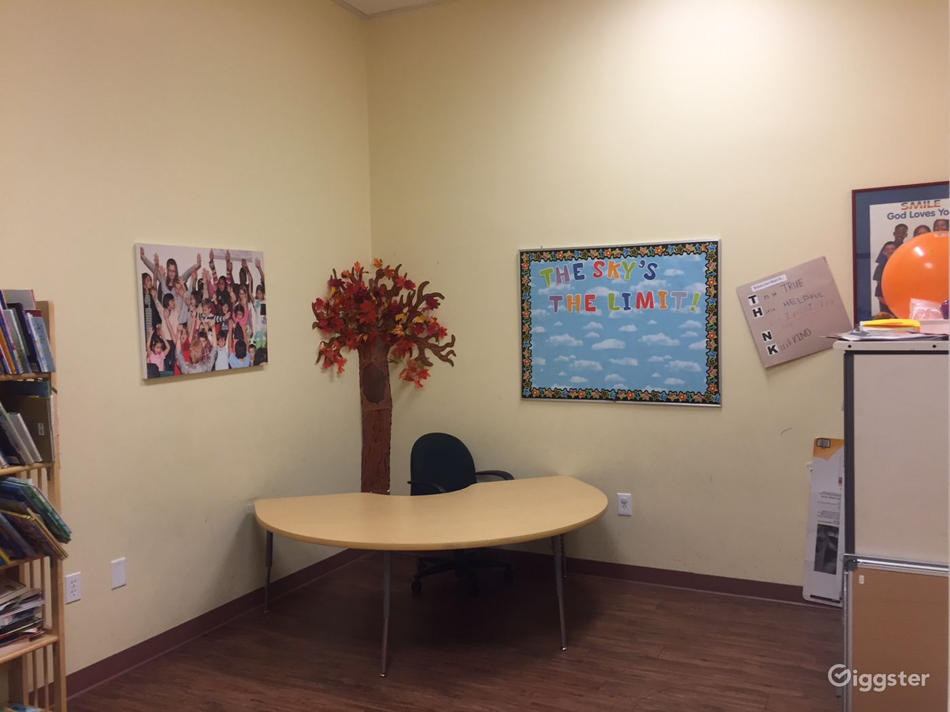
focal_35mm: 29
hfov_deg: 61.7
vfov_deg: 48.2
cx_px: 475
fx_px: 796
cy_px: 356
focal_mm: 4.15
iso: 64
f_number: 2.2
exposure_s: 1/30
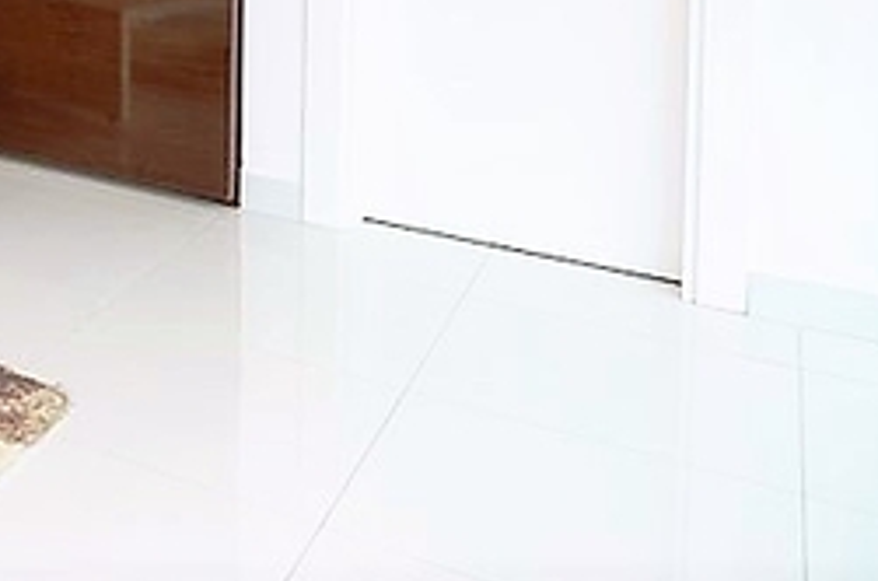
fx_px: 1265
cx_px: -320
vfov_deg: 22.3
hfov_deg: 29.2
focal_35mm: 52
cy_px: -238
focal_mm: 12
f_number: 5
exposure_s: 1/100
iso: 100
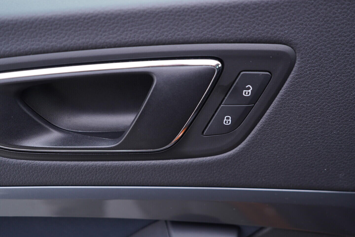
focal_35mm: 36
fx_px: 355
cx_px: 178
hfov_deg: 53.1
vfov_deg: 36.9
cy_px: 118
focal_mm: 24
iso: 160
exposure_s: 1/40
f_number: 2.8
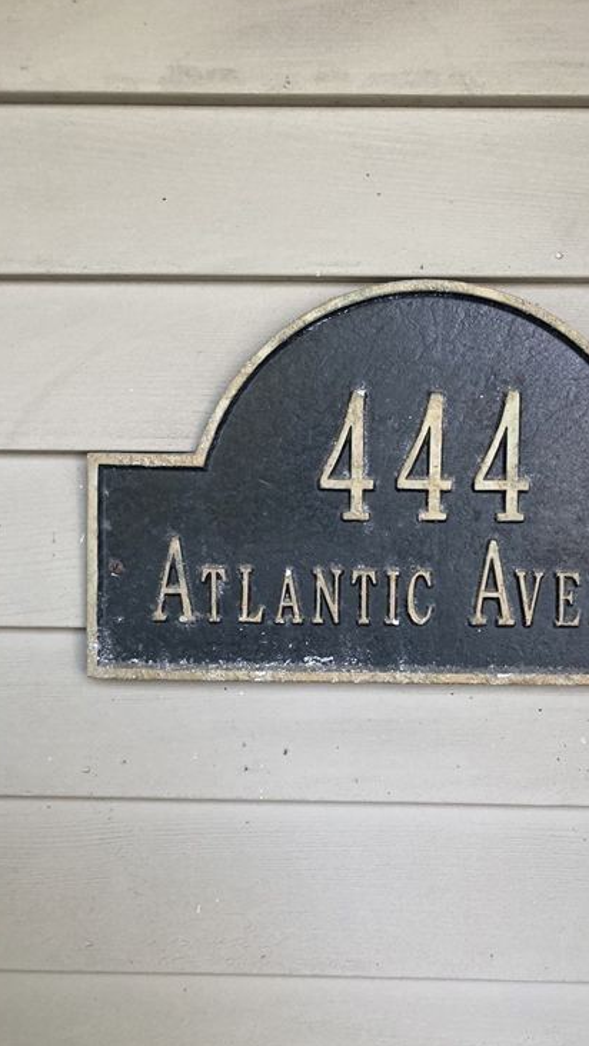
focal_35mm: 32
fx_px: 888
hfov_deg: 36.3
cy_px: 536
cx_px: 396
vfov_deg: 61.0
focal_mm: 3.99
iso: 80
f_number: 1.8
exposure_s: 1/117
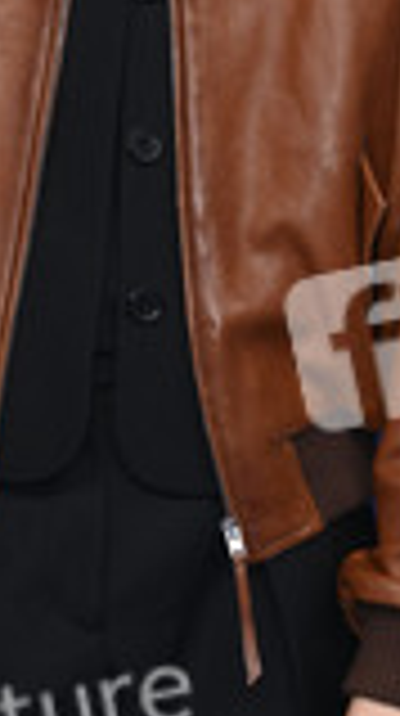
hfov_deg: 4.4
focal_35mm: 277
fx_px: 5243
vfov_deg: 7.8
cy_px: 99
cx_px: 108
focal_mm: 105
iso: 1000
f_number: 5.6
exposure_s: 1/250
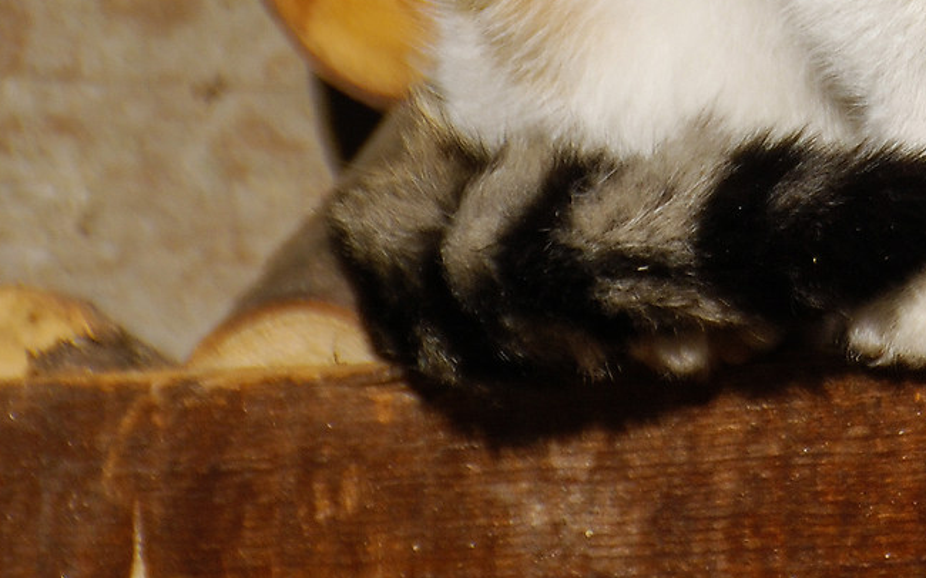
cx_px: 1004
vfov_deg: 1.1
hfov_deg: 1.8
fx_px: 29951
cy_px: -473
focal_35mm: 1187
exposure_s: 1/640
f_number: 5.3
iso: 100
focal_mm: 210
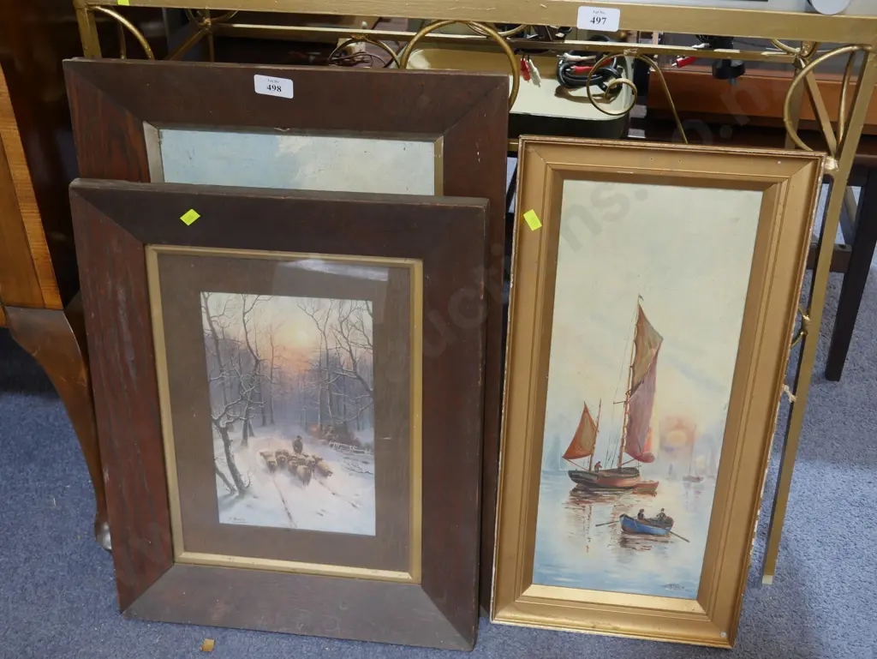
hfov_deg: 46.8
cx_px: 438
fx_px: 1014
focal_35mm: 40
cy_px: 330
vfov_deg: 36.0
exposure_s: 1/60
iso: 640
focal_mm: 20
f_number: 4.5
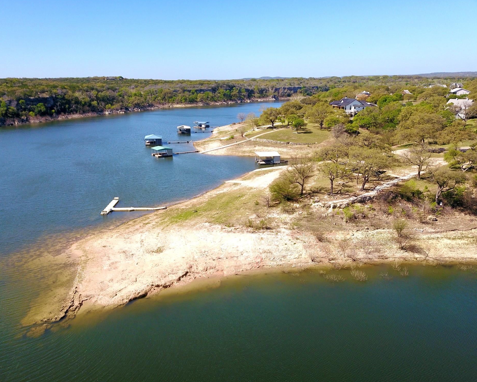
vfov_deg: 51.5
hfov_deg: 62.1
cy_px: 196
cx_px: 216
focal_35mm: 28
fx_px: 395
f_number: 2.2
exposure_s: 1/100
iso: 100
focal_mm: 4.73
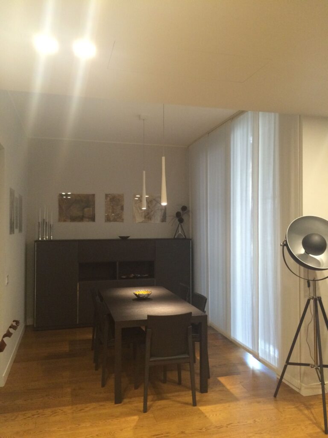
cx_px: 164
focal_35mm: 29
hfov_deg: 48.2
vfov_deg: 61.7
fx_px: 366
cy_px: 219
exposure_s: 1/33
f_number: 2.2
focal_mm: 4.15
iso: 320
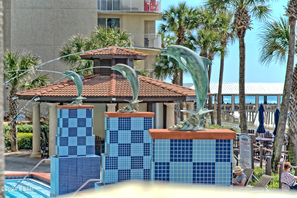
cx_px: 148
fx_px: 701
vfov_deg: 16.1
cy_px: 99
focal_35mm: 85
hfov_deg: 23.9
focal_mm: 85
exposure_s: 1/200
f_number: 6.7
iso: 100
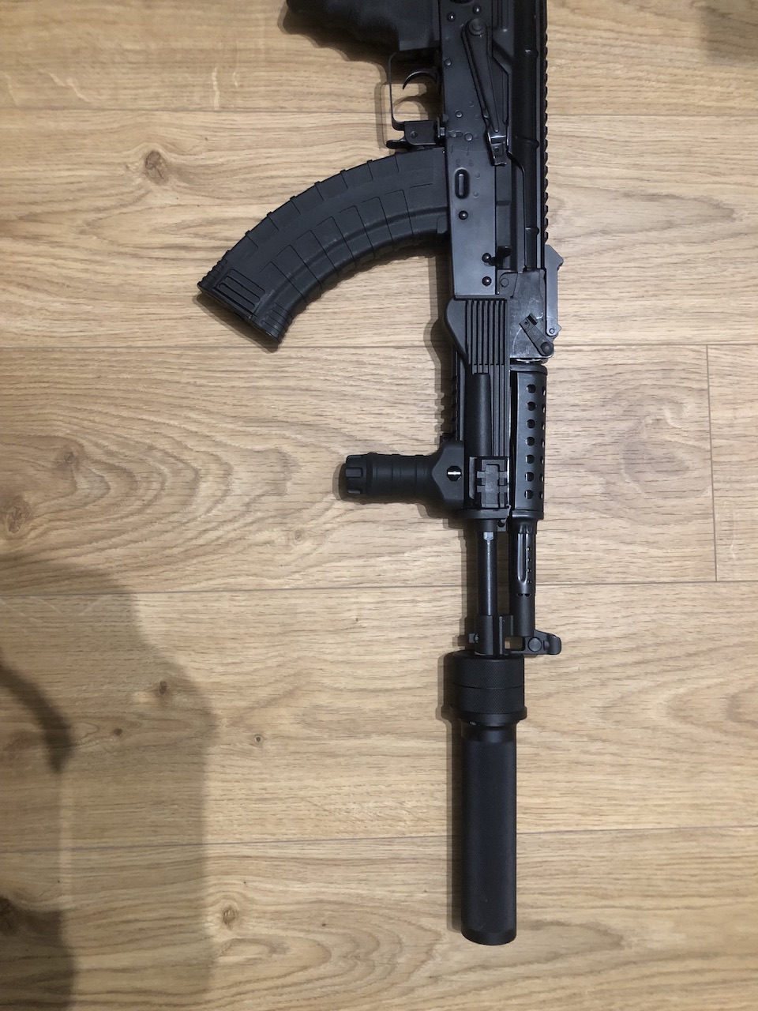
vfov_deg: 63.4
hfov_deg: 49.7
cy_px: 506
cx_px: 379
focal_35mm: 28
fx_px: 818
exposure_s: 1/6
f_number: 1.8
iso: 100
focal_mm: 3.99
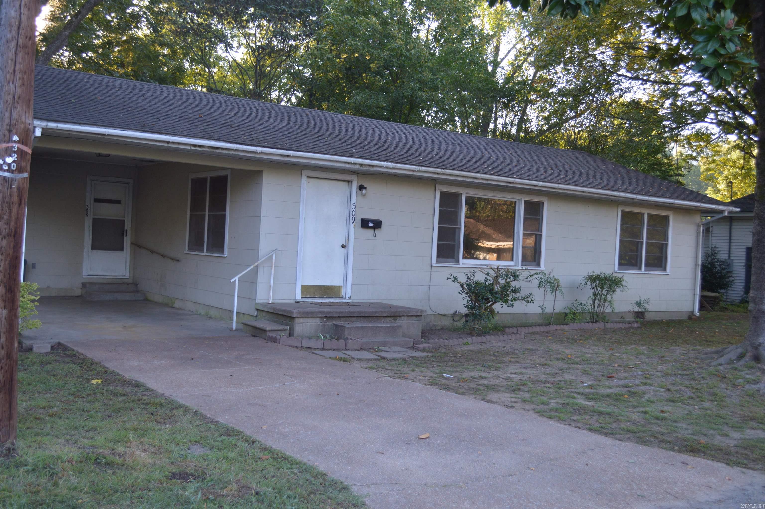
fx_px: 764
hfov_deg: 53.2
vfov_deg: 36.8
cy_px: 254
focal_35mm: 36
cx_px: 382
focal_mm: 24
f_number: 4
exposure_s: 1/125
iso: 320
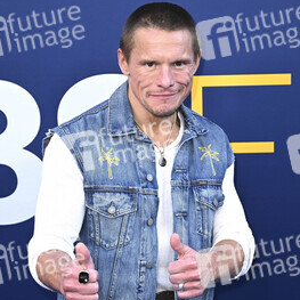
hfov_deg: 17.9
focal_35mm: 97
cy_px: 204
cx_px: 151
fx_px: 951
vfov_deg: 17.9
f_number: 5.6
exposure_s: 1/200
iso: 800
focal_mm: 75
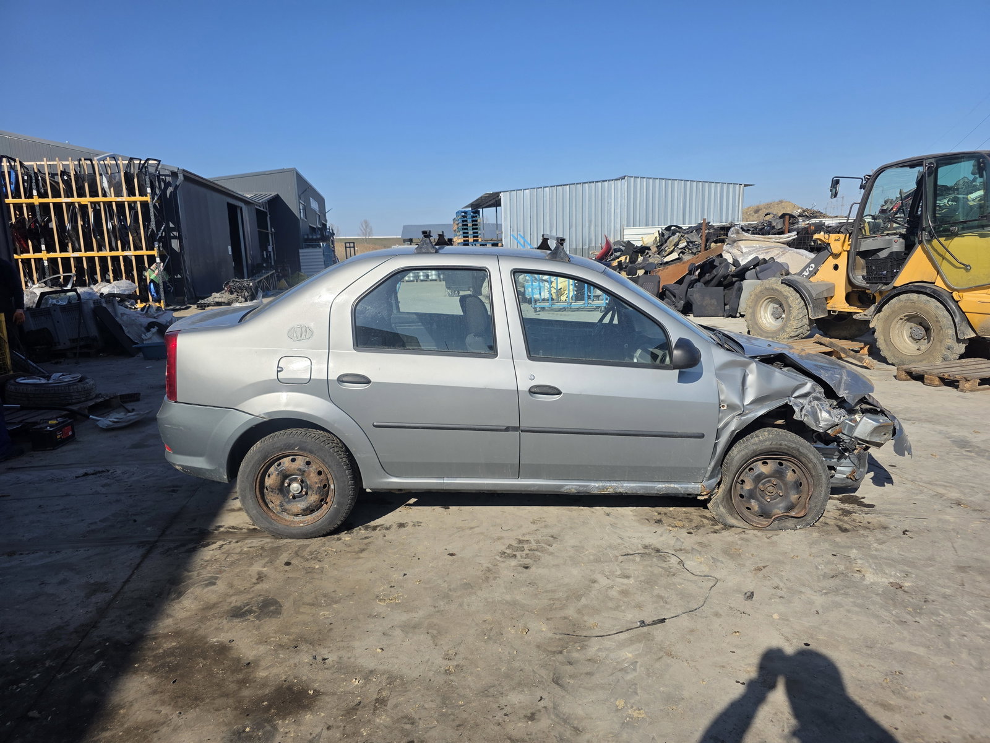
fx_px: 658
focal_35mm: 23
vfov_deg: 58.9
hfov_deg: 73.9
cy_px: 372
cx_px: 495
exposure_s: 1/7944
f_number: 1.7
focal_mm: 6.3
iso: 80
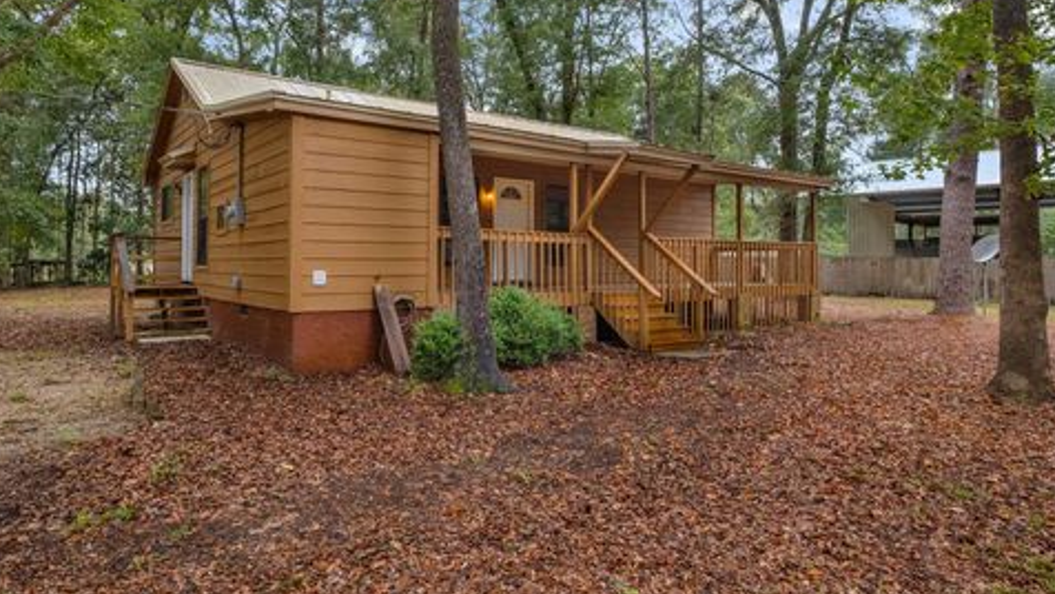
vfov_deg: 51.4
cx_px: 519
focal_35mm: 22
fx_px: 616
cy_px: 265
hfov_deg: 81.2
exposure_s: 1/75
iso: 250
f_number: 8
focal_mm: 13.2
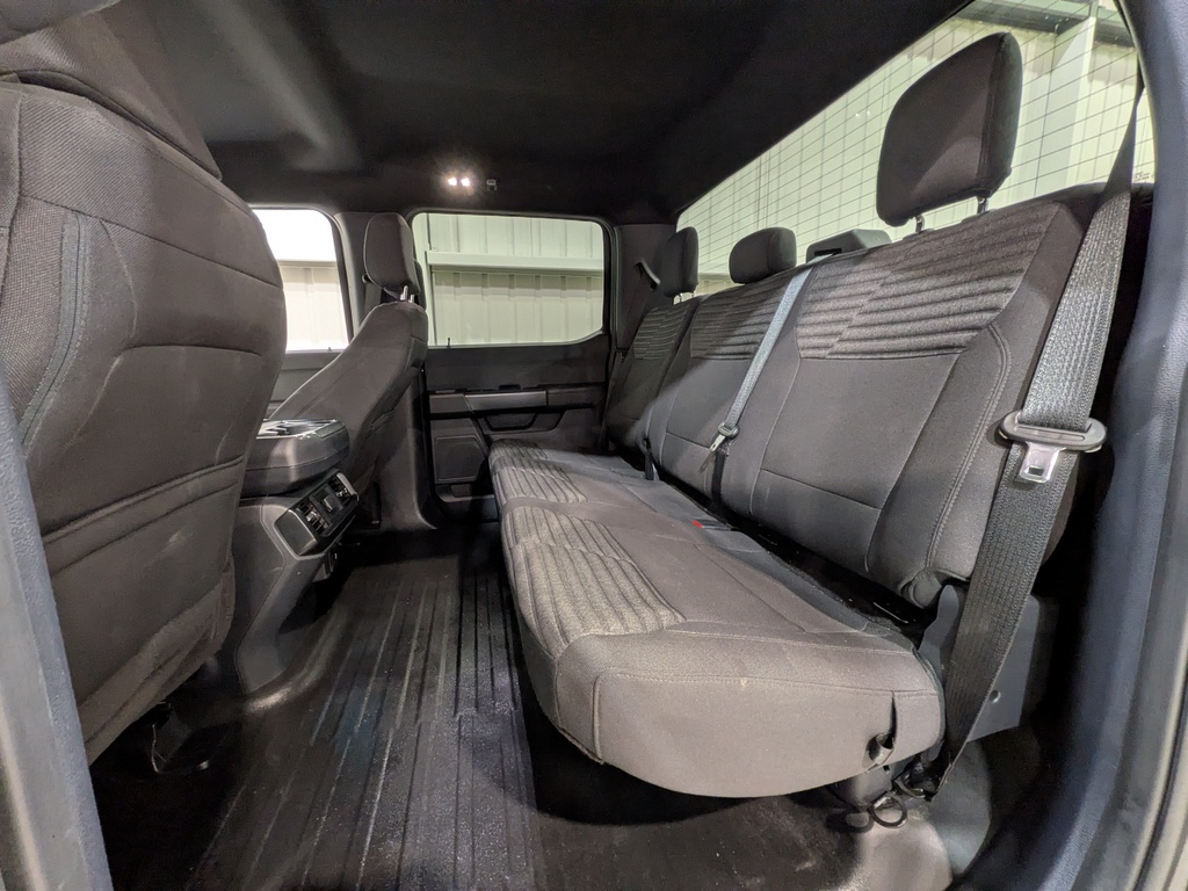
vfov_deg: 85.7
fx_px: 480
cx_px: 594
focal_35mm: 14
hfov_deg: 102.1
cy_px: 446
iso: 130
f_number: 2.2
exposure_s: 1/25
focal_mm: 1.83
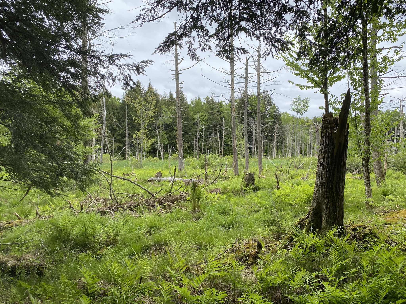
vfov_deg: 53.1
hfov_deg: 67.3
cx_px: 203
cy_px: 152
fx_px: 305
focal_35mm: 26
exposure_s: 1/1629
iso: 32
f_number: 1.8
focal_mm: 4.25
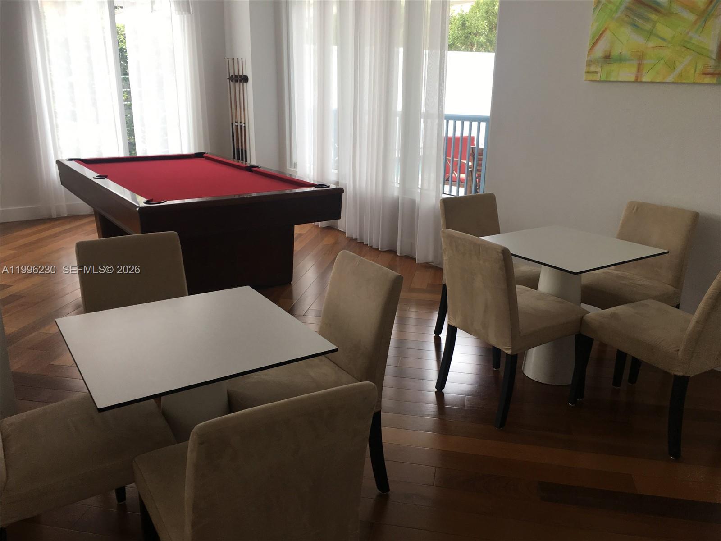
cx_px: 360
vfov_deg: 48.2
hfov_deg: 61.7
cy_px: 270
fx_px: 604
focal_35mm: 29
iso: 32
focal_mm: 4.15
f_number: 2.2
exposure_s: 1/60
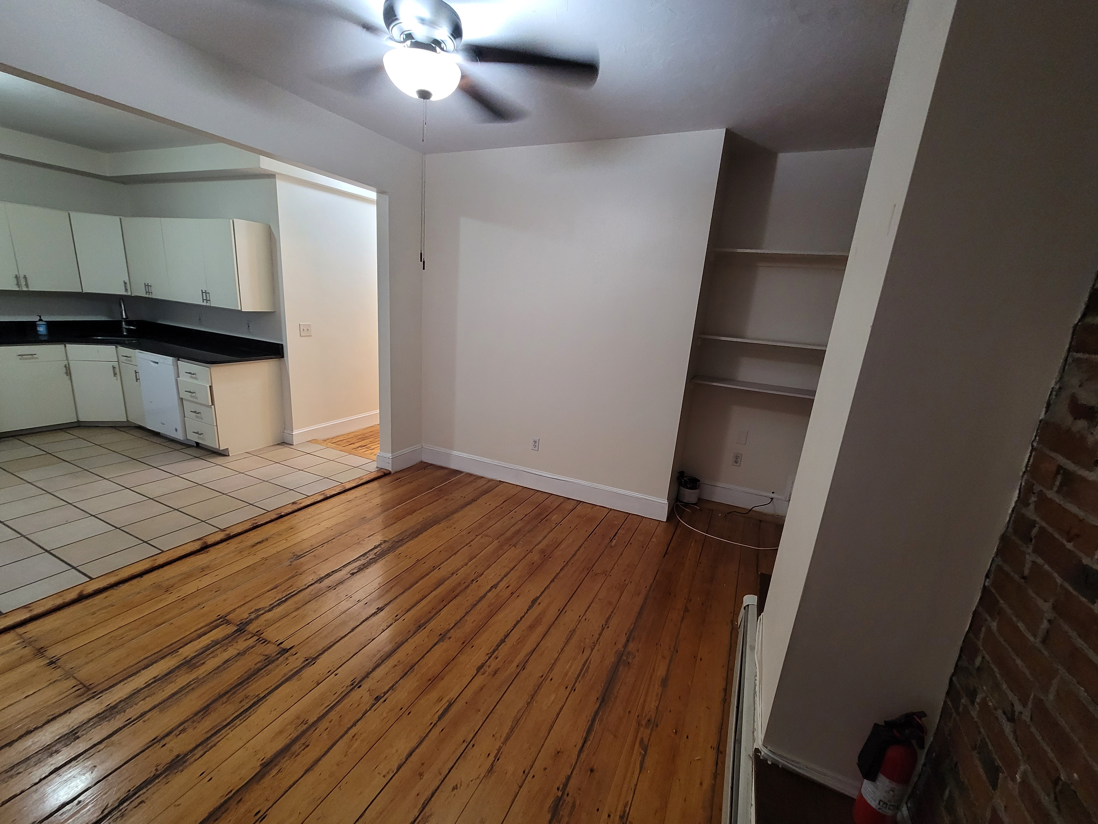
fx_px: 412
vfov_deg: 89.9
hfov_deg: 106.2
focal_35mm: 13
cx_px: 549
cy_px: 412
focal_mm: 2.2
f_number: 2.2
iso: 320
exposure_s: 1/30
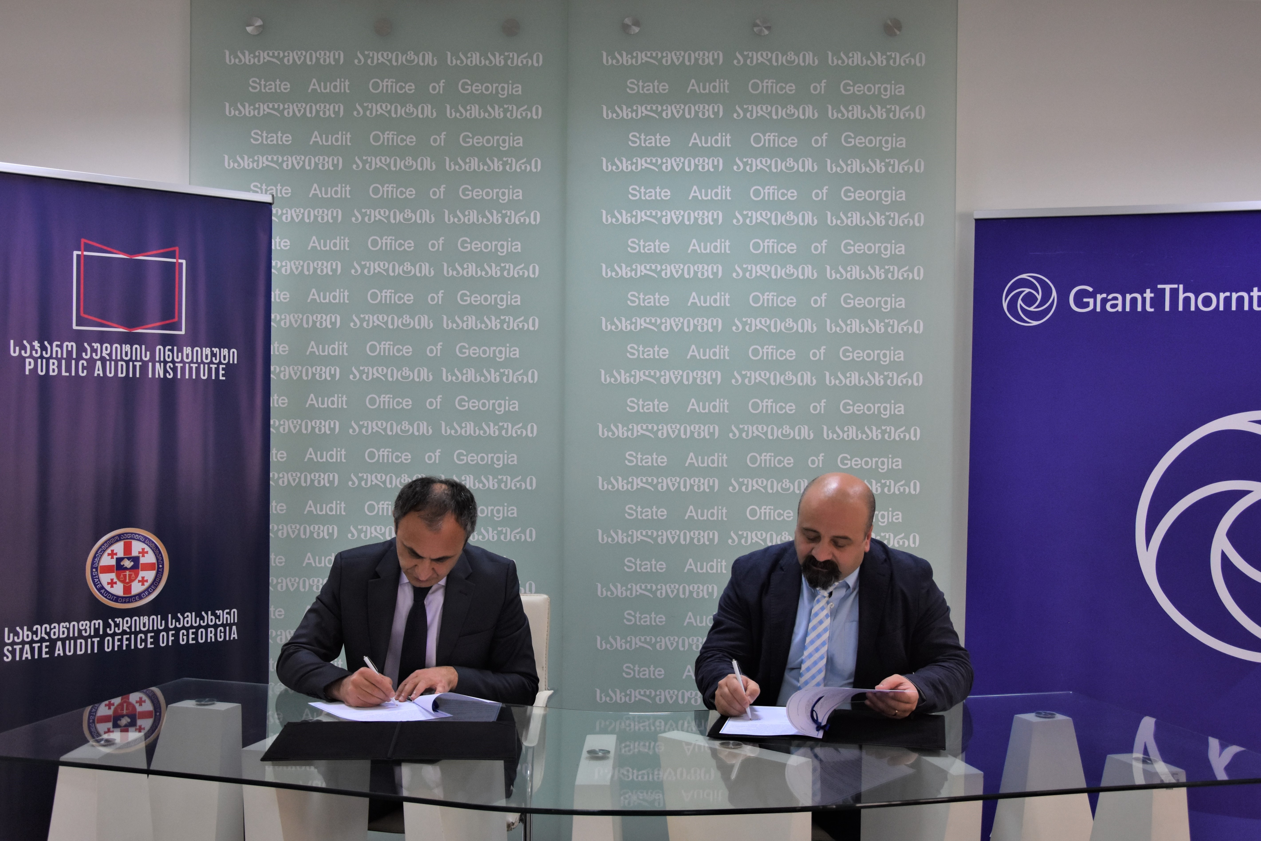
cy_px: 420
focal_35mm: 38
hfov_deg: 51.3
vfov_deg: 35.5
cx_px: 630
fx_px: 1313
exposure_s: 1/100
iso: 800
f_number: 5
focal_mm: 25
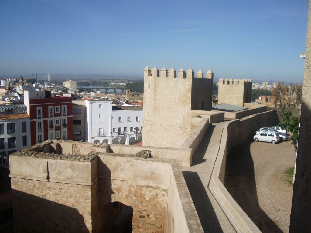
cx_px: 156
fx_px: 314
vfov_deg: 40.7
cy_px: 116
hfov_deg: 52.6
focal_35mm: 35
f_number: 4.3
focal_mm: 5.8
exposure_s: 1/800
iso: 50
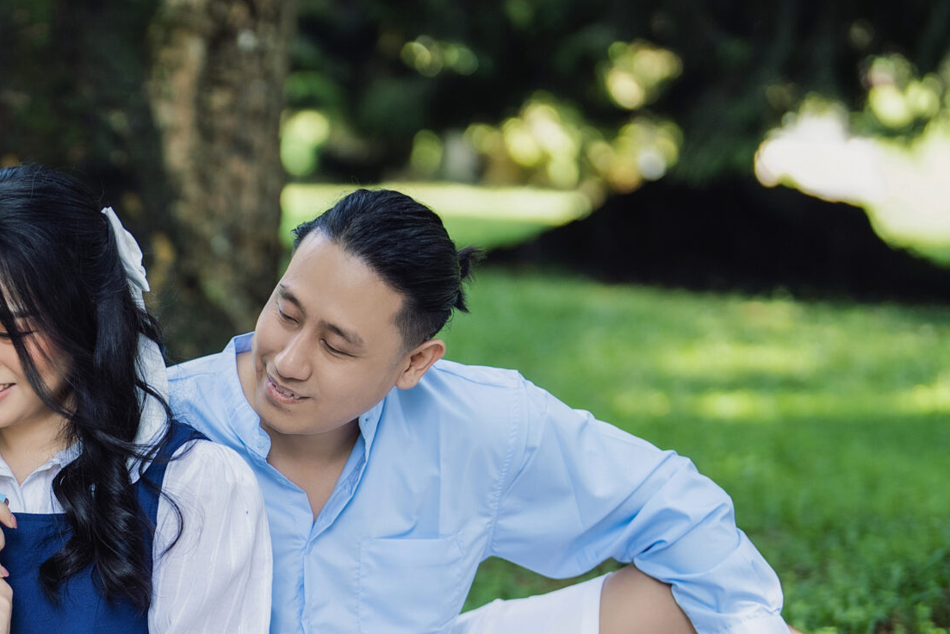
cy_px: 650
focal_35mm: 116
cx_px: 45
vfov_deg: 11.7
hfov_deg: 17.3
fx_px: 3062
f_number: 1.4
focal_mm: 50
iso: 160
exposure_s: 1/640
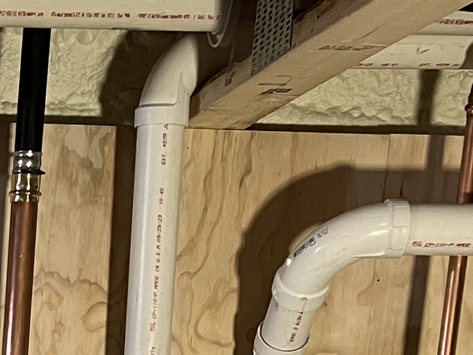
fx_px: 1695
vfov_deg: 10.5
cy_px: 819
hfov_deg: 15.0
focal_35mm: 124
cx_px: -184
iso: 100
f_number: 1.6
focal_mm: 5.1
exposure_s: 1/60
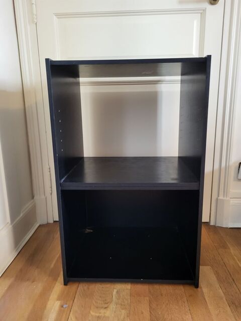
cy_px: 160
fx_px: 241
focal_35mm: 26
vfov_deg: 67.3
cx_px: 120
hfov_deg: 53.1
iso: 500
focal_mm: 5.4
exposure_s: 1/25
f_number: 1.8
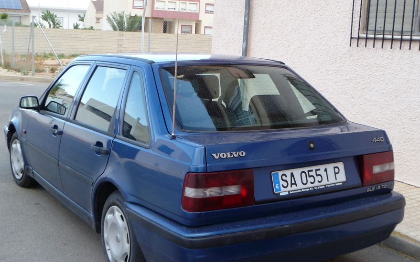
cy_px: 153
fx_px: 481
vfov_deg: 30.5
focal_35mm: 42
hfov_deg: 47.2
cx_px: 207
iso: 80
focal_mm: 6.1
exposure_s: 1/60
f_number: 3.6
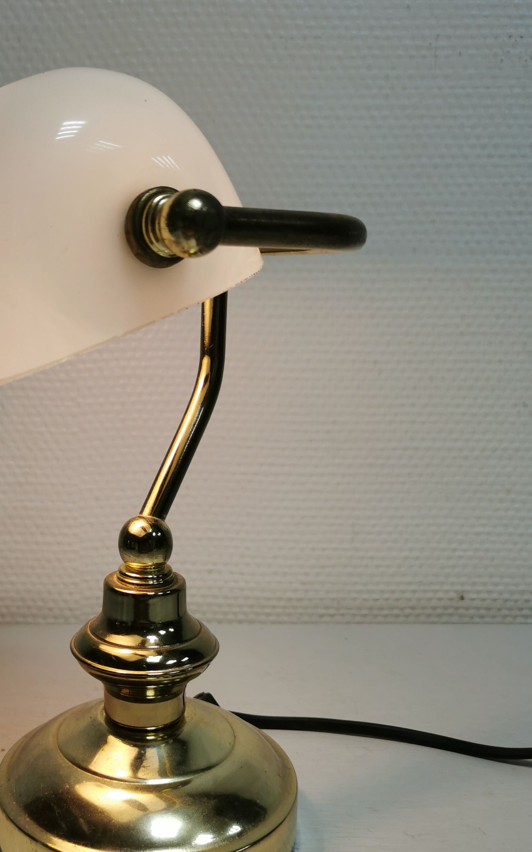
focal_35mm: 38
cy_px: 447
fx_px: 882
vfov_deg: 51.5
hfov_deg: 32.8
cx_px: 125
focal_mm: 5.58
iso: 50
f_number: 1.8
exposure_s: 1/100
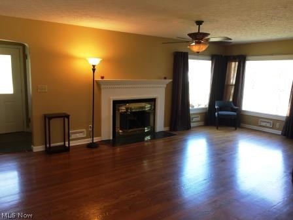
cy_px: 110
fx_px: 245
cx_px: 146
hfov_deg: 61.7
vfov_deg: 48.2
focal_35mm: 29
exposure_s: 1/40
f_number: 2.2
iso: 32
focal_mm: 4.15
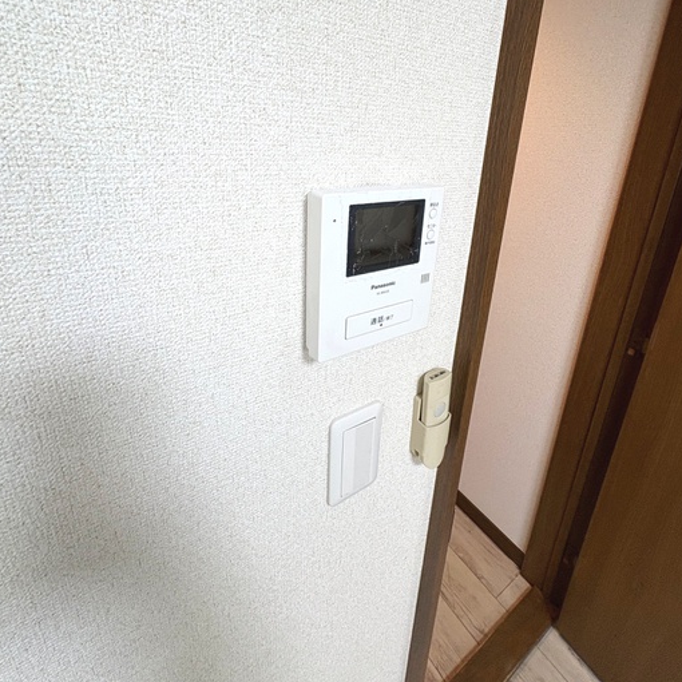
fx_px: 379
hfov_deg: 84.0
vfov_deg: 82.3
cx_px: 344
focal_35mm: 17
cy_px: 253
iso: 160
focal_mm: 2.22
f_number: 2.2
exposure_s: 1/100
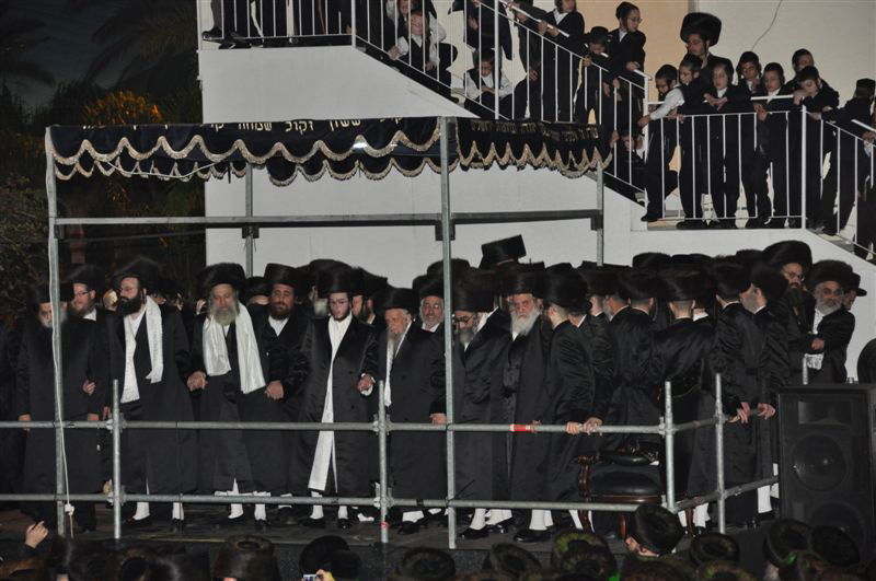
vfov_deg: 11.4
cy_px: 290
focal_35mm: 120
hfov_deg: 17.1
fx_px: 2916
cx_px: 438
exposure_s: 1/60
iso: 800
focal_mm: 80
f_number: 5
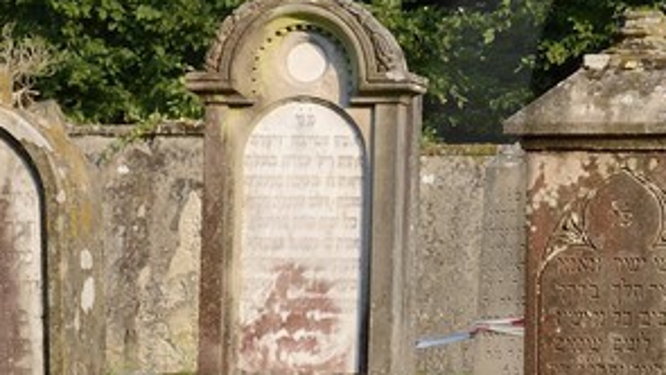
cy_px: 246
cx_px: 1346
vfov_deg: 5.6
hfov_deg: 9.3
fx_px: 3815
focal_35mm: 216
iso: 200
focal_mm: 38
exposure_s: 1/160
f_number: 10
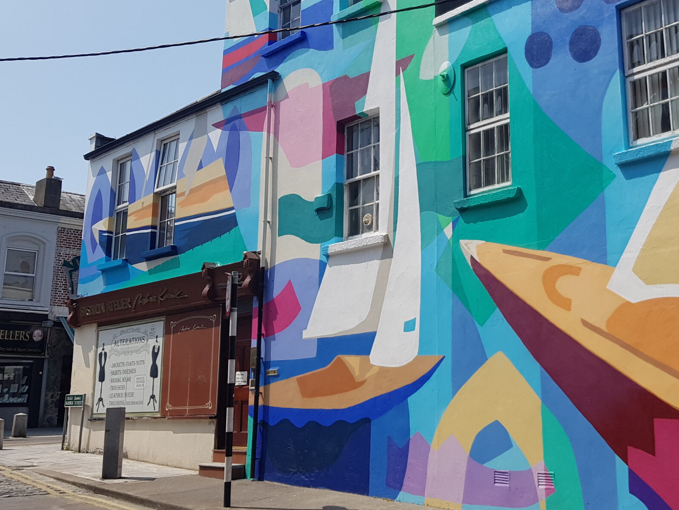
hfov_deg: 44.3
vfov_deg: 34.2
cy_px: 198
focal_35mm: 42
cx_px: 440
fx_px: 824
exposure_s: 1/2840
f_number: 1.7
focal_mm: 4.2
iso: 40
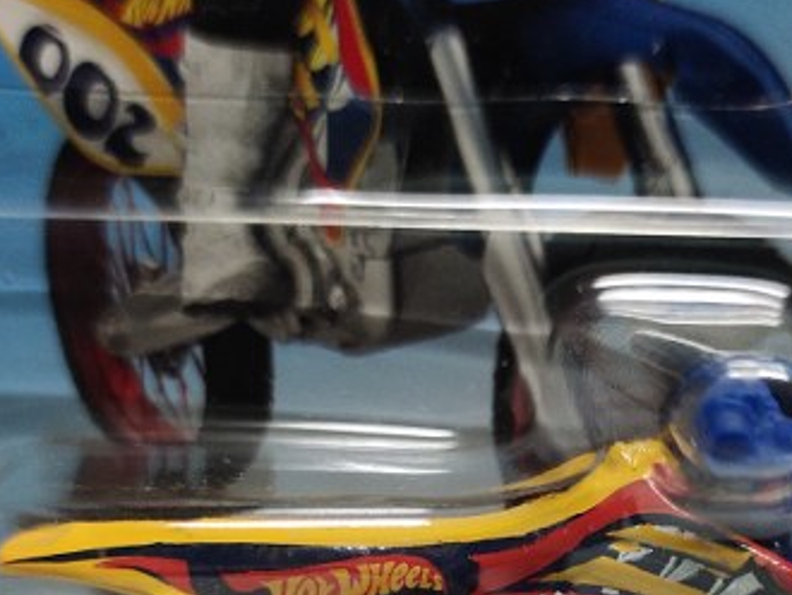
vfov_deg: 22.4
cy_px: 590
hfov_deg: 30.5
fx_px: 1442
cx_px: 518
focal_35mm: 63
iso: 1208
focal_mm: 4.74
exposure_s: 1/33.3
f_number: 1.79
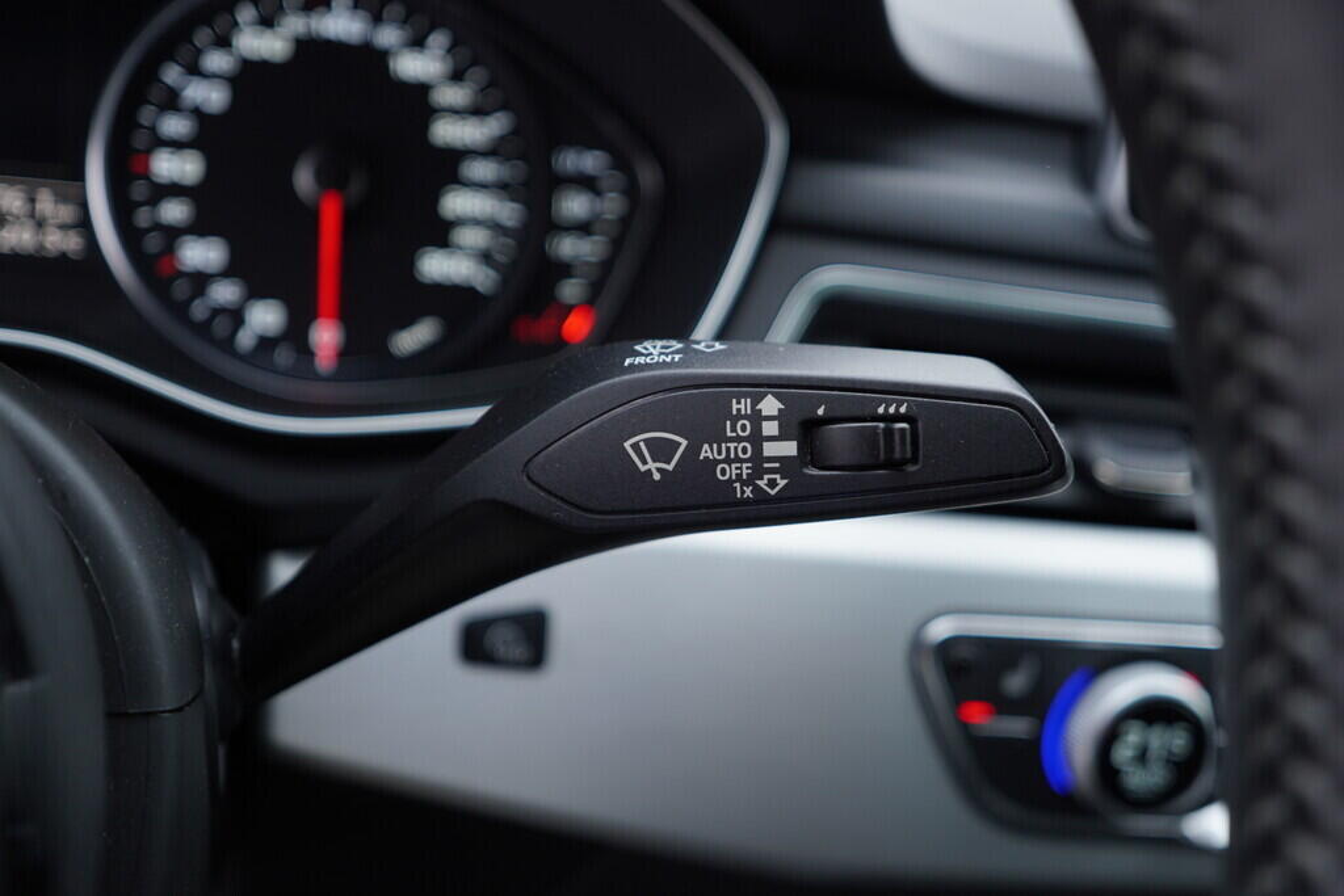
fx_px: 1344
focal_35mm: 36
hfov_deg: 53.1
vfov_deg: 36.9
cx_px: 672
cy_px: 448
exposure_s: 1/40
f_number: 2.8
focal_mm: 24
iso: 125
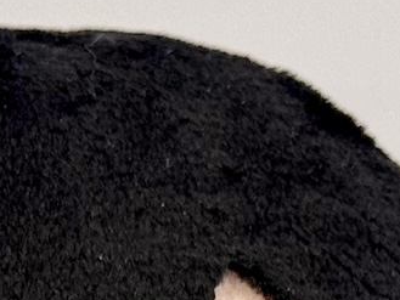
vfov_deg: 5.1
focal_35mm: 280
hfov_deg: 7.0
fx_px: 3237
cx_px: -49
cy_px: 857
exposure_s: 1/100
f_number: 1.78
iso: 50
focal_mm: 6.76
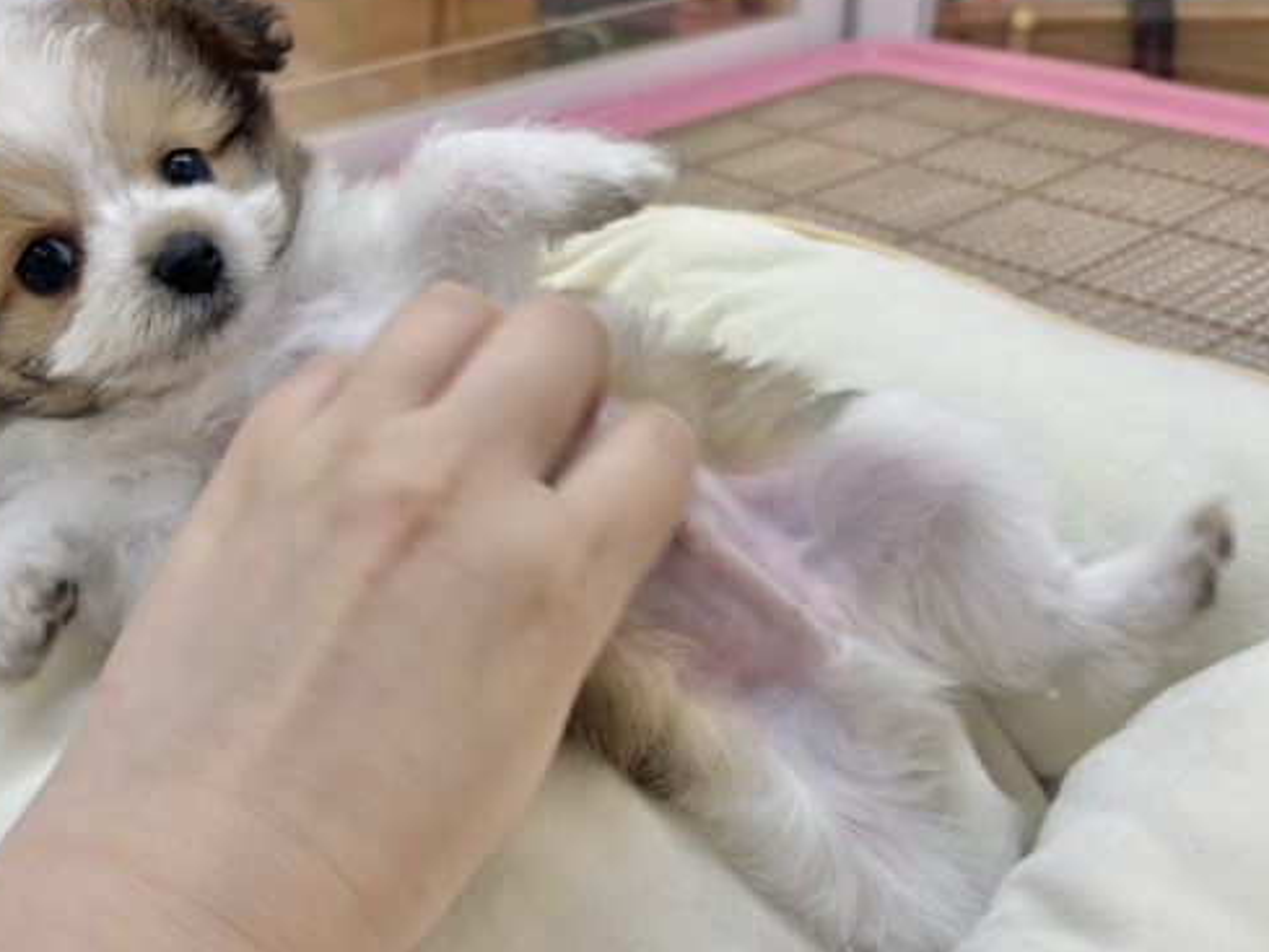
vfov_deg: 41.8
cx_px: 462
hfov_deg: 53.2
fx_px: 1247
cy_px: 459
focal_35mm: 34
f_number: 1.6
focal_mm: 5.96
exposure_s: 1/100
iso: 40
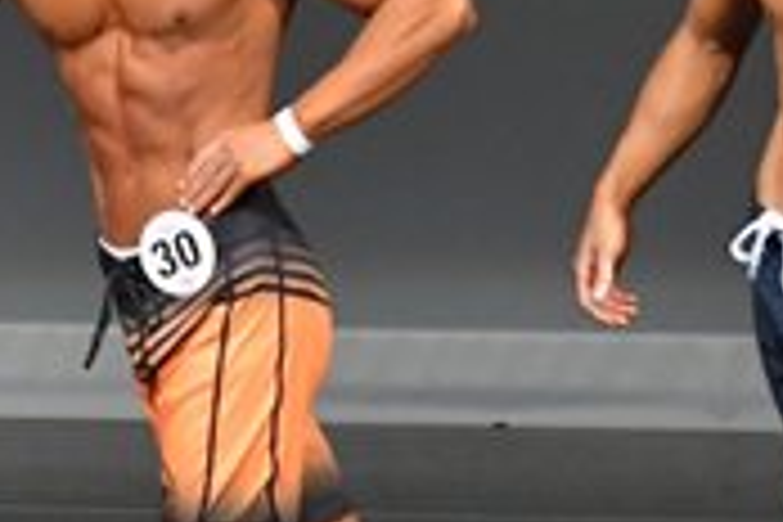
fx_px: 23227
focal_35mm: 1068
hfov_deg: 1.9
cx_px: -182
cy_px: 207
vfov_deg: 1.3
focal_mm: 160
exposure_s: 1/400
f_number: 5.6
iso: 4000
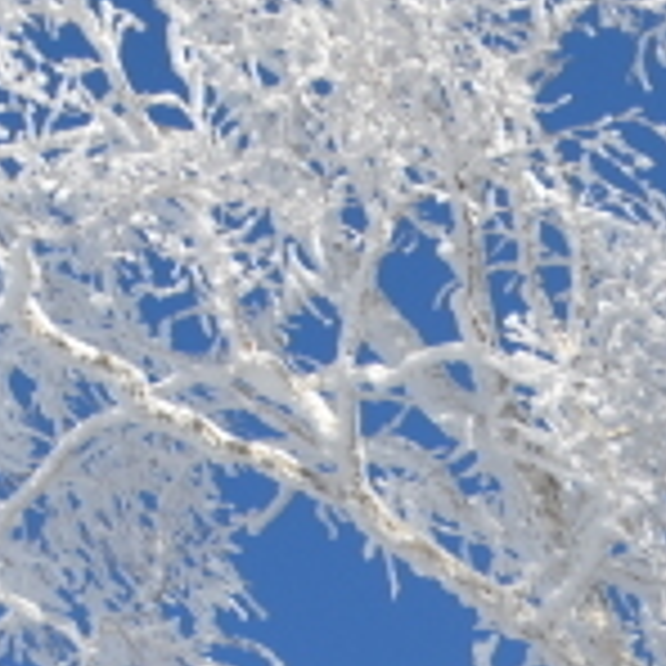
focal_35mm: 211
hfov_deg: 7.7
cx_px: -968
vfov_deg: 8.1
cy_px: -441
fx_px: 4593
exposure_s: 1/320
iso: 100
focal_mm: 24
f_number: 9
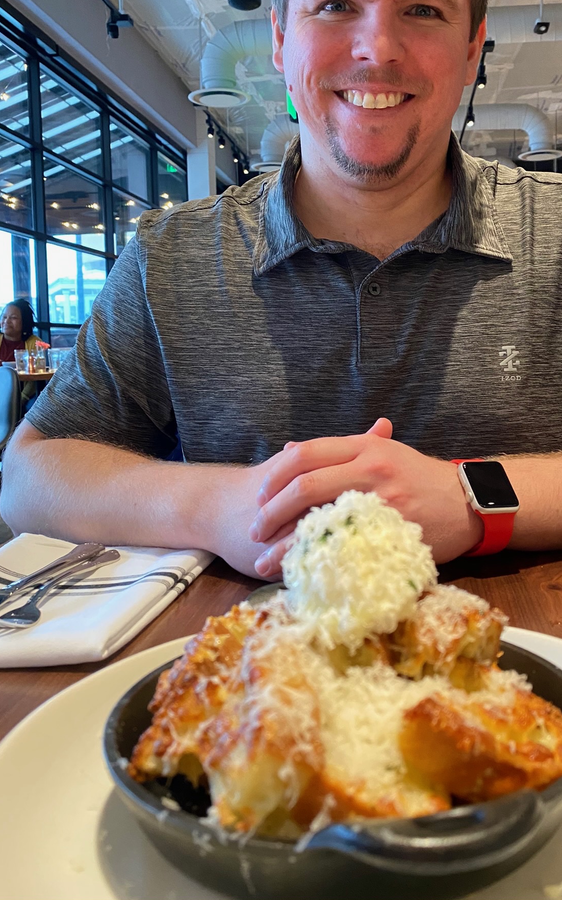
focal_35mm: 32
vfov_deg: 59.4
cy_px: 381
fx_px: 784
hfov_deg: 39.1
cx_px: 354
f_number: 1.8
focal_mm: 4.25
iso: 400
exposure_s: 1/60
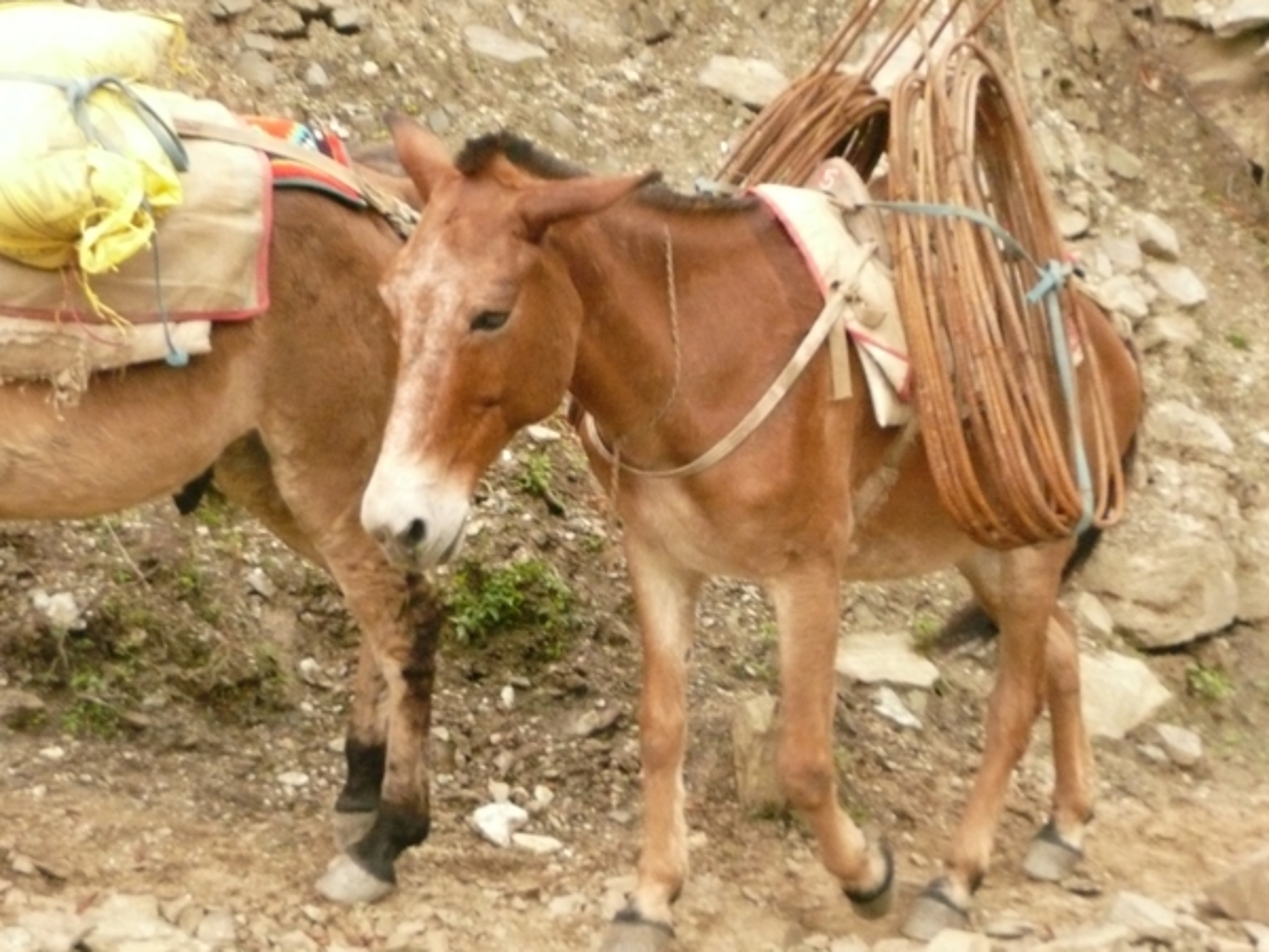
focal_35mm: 77
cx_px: 634
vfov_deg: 19.1
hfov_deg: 25.3
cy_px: 476
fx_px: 2823
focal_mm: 12.7
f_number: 4.6
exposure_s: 1/125
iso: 800
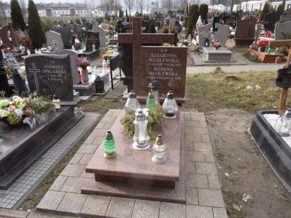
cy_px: 110
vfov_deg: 53.1
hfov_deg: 67.3
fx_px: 219
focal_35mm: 26
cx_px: 145
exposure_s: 1/240
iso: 80
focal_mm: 4.3
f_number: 3.3
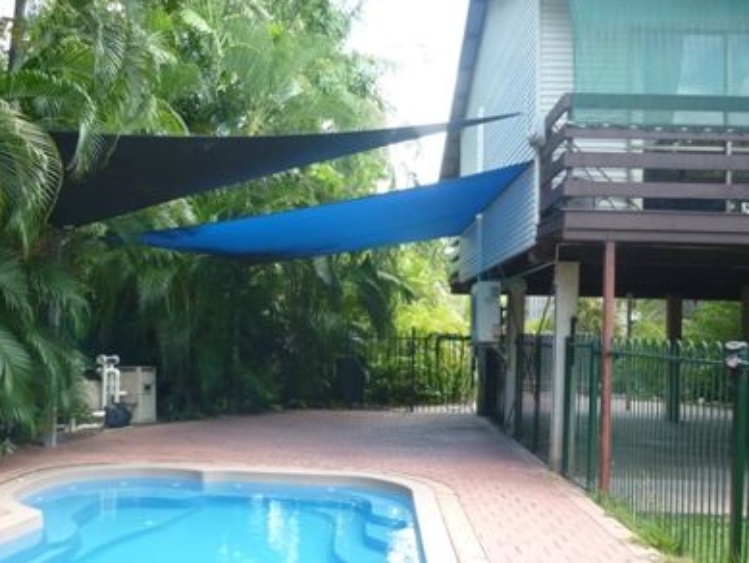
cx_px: 322
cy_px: 312
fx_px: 822
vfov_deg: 37.7
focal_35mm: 38
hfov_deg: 48.8
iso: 80
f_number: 2.8
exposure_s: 1/125
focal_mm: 5.5
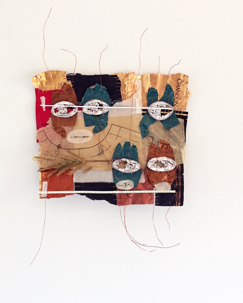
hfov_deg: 41.1
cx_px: 108
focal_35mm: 36
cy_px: 136
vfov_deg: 50.2
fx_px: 324
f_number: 2.2
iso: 250
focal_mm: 4.15
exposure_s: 1/15
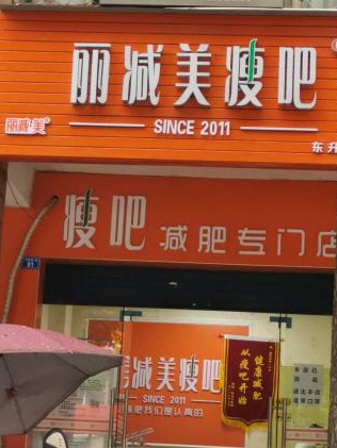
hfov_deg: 15.6
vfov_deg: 20.6
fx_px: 1233
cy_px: 217
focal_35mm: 95
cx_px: 173
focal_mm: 5.58
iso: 125
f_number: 1.8
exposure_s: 1/100
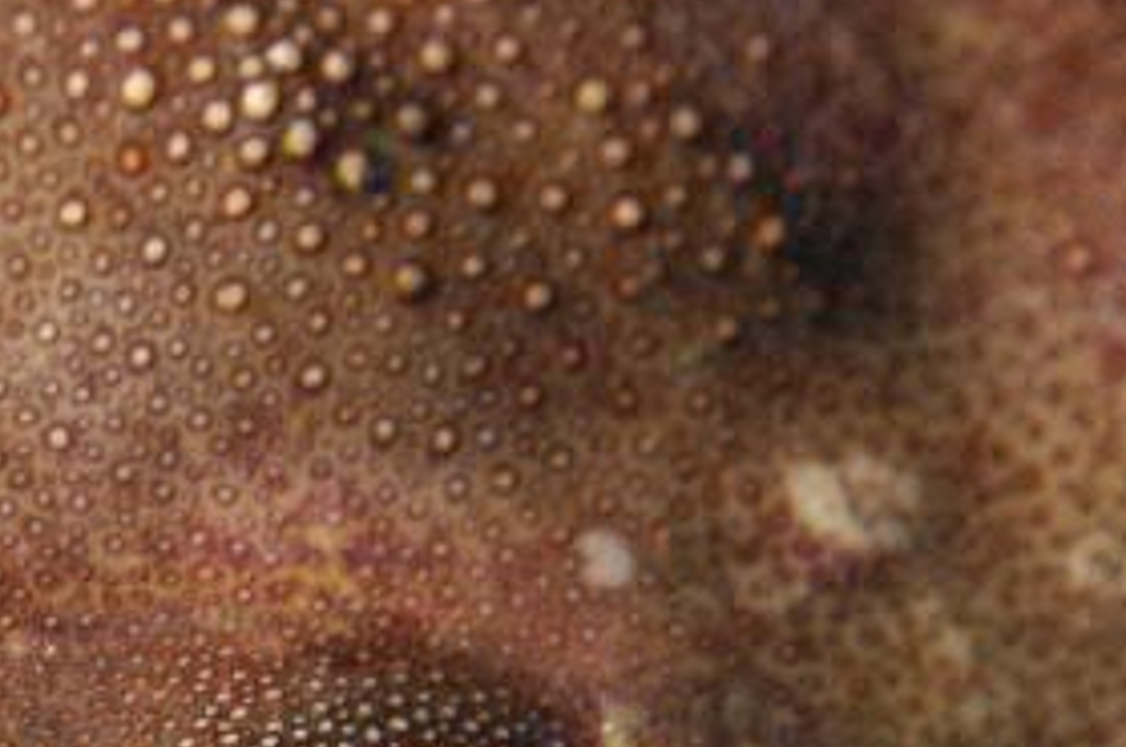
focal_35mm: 386
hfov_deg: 5.3
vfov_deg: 3.5
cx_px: -234
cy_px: 985
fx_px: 12052
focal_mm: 70
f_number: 8
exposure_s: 1/250
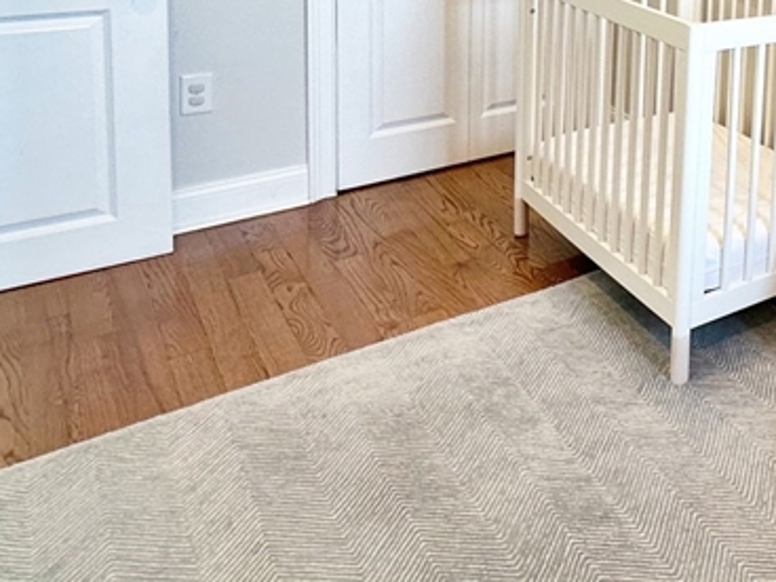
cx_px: 852
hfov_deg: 39.3
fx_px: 874
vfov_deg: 32.1
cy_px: -70
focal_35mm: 39
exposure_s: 1/120
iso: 160
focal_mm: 2.22
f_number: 2.2
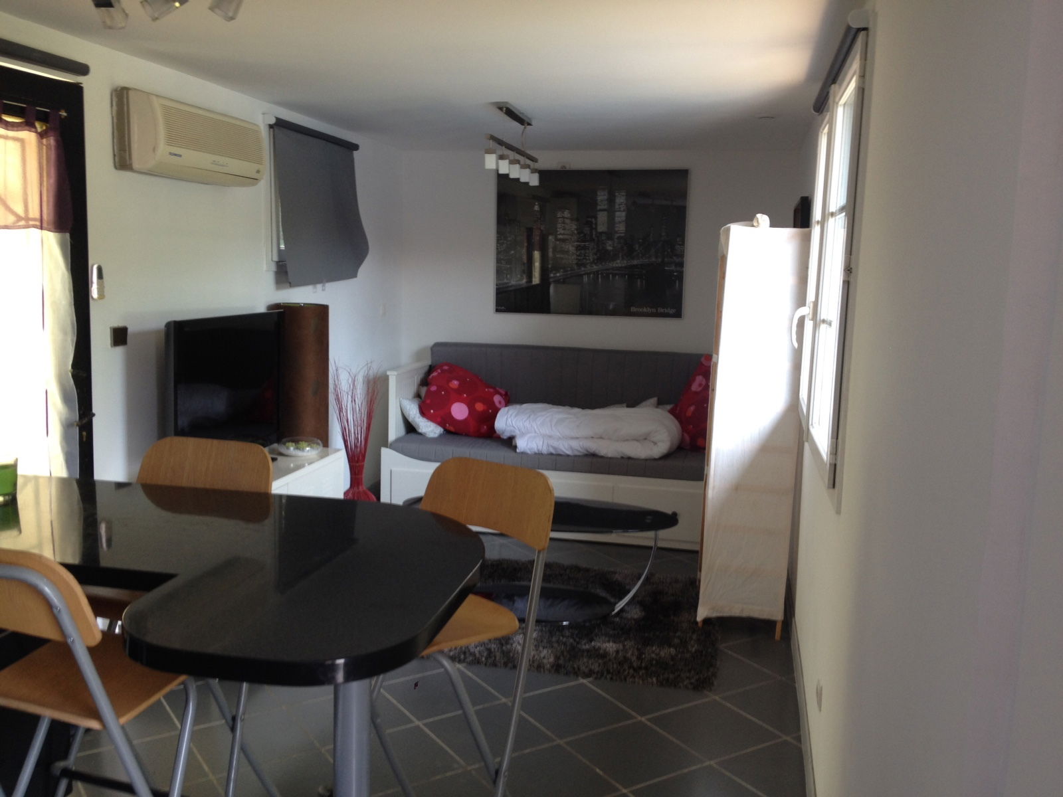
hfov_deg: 52.6
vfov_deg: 40.7
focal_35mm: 35
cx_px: 532
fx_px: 1075
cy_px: 398
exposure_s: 1/24
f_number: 2.4
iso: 50
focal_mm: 4.28
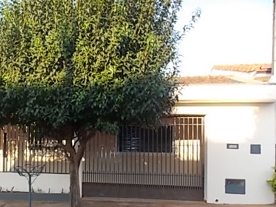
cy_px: 146
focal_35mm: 35
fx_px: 279
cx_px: 68
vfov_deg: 39.9
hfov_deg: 50.4
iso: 80
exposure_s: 1/125
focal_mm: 4
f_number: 3.1
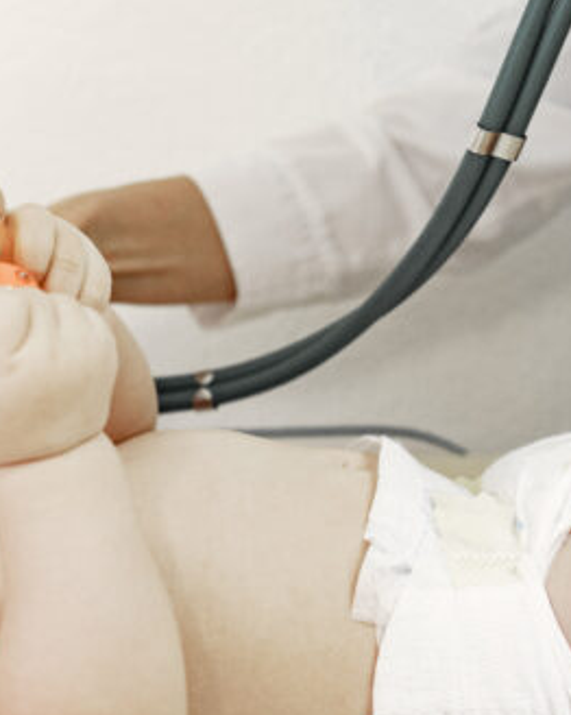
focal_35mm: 77
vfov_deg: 24.8
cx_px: 46
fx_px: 1628
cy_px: 395
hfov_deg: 19.5
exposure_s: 1/320
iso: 640
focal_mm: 35
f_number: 2.8
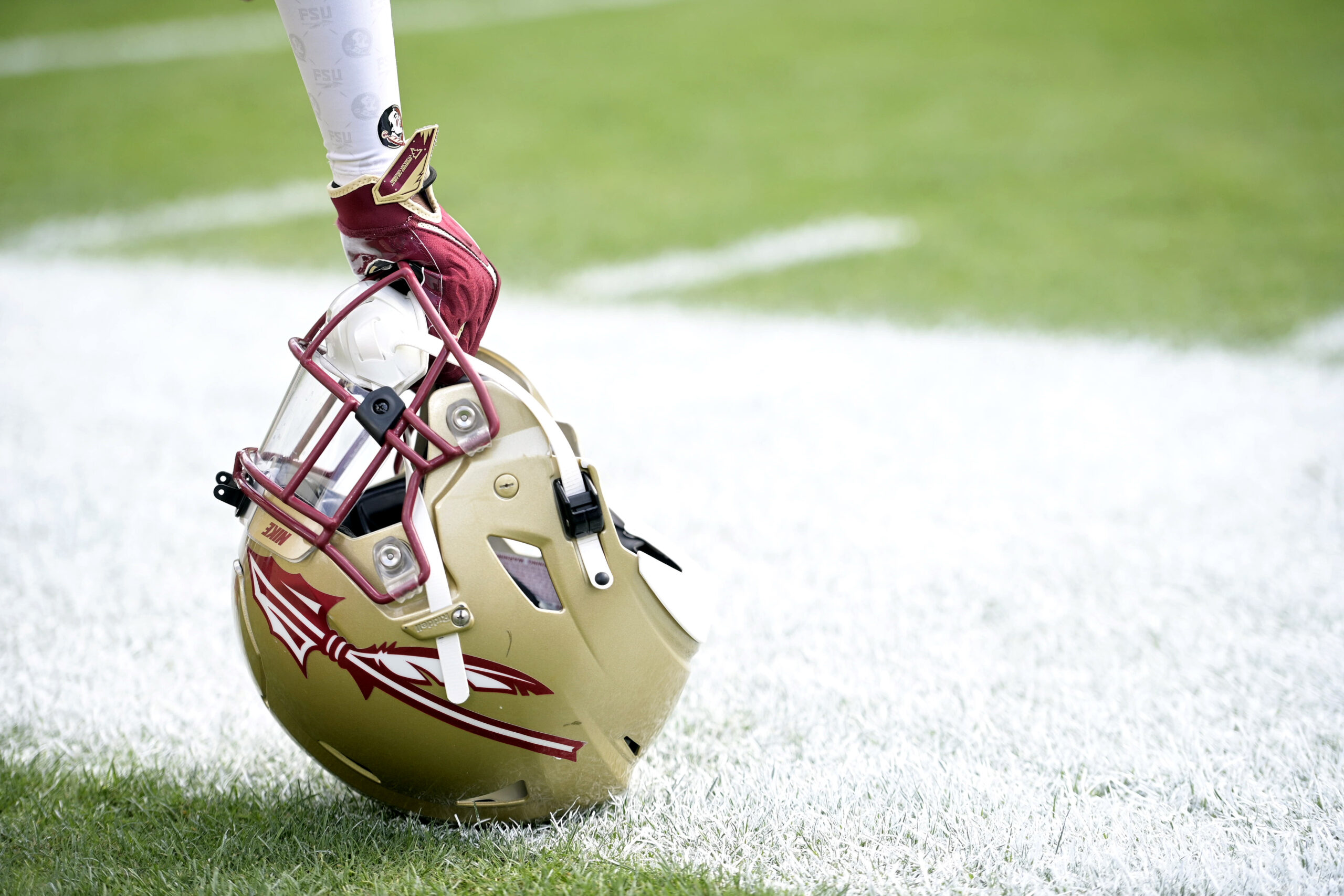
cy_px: 448
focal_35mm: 135
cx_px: 672
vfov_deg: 10.2
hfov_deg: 15.2
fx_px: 5040
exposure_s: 1/1600
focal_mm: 135
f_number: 2.8
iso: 500
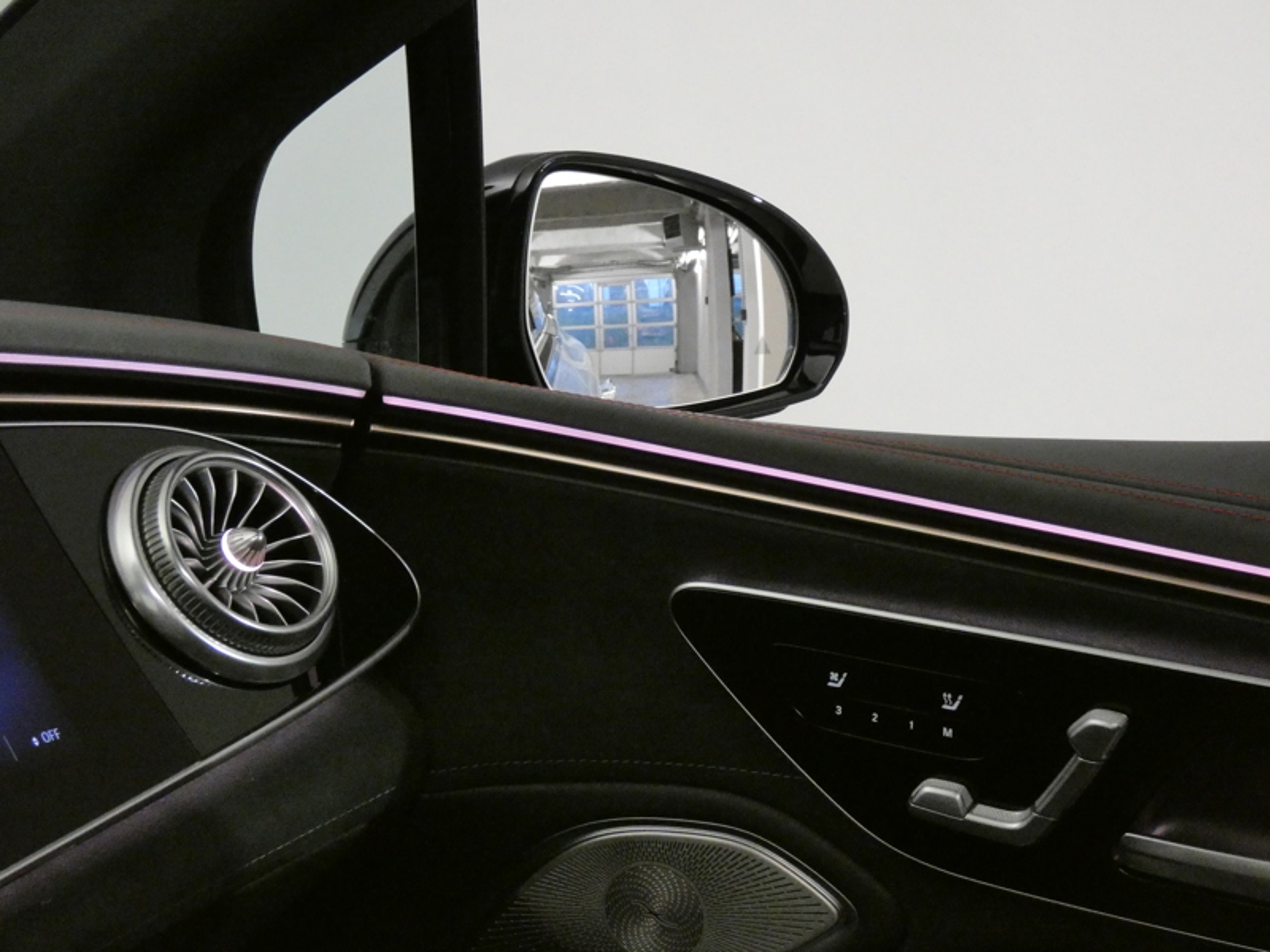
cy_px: 476
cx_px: 635
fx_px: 1944
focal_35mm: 53
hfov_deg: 36.2
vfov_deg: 27.5
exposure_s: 1/40
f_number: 3.9
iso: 1600
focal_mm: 9.5
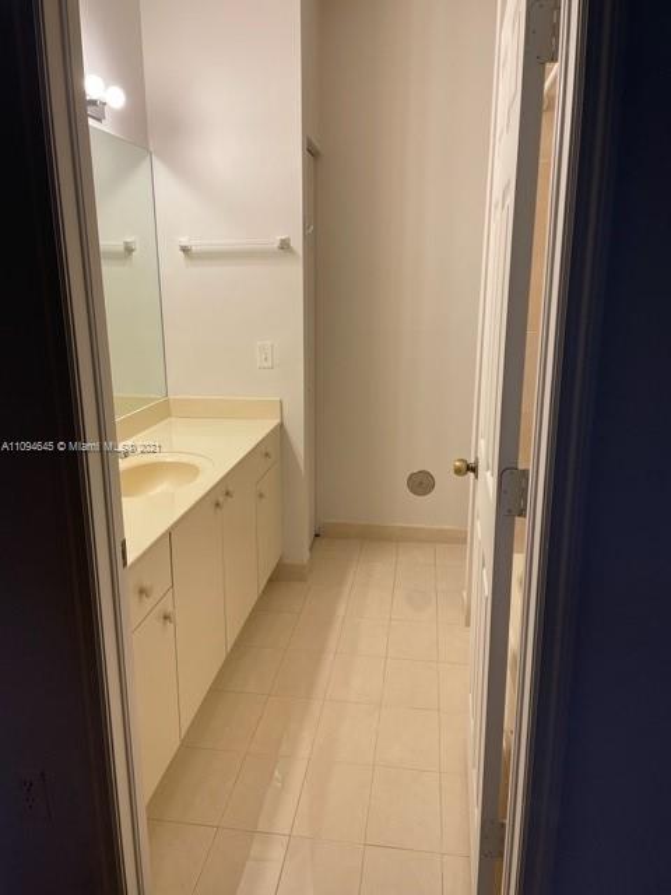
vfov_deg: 67.3
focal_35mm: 26
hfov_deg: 53.1
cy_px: 448
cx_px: 336
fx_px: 672
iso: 80
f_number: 1.6
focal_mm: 4.2
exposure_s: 1/120
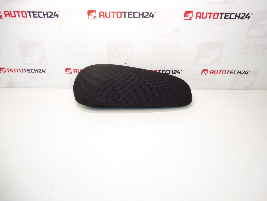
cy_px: 100
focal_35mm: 24
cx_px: 134
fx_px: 185
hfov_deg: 71.6
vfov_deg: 56.8
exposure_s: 1/80
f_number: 3.5
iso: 200
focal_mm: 4.3
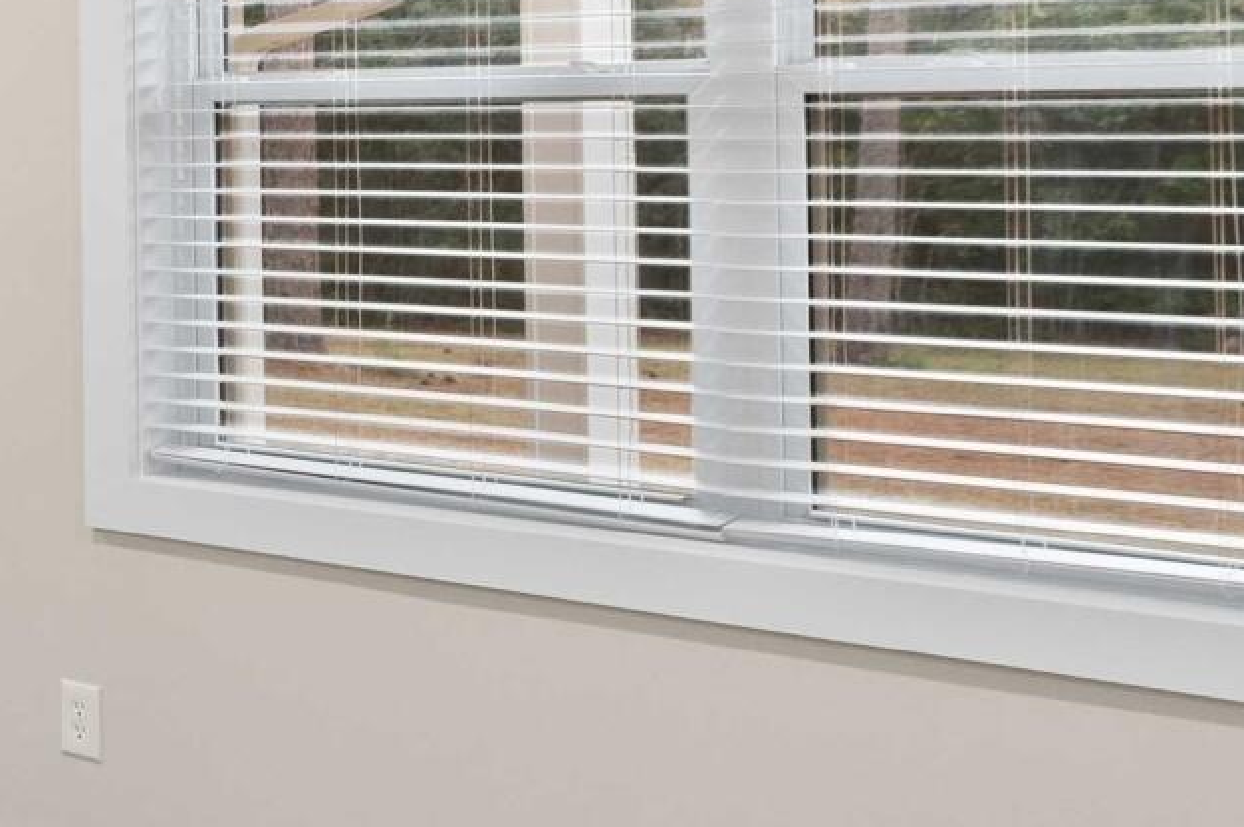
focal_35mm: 67
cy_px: 458
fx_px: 2313
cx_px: -980
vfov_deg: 20.3
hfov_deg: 20.9
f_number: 7.1
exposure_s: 1/2.5
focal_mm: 14
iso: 500
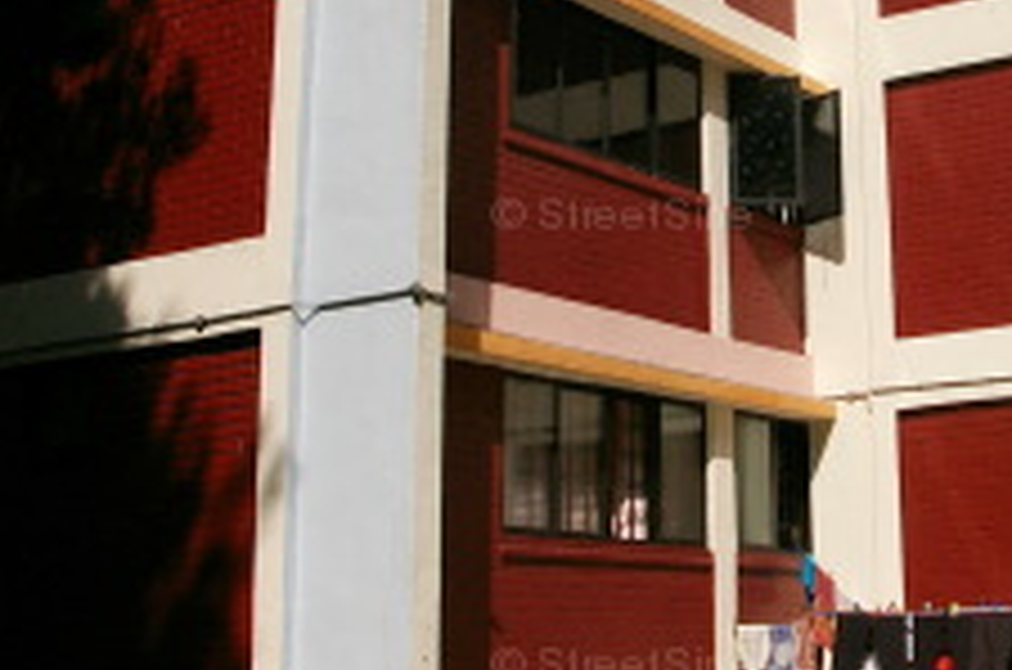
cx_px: 828
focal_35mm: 66
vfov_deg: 20.2
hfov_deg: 29.8
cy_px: 115
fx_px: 1851
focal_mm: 18
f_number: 6.7
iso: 400
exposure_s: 1/4000
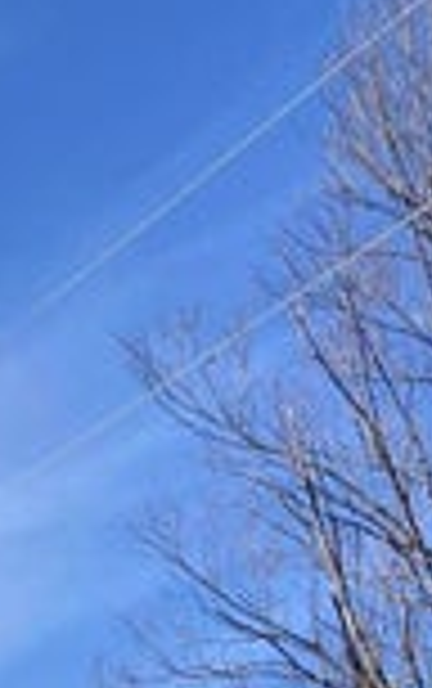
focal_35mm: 124
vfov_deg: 14.0
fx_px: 2329
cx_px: -40
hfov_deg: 10.5
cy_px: 1412
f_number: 1.8
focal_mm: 3.99
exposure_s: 1/1600
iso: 20
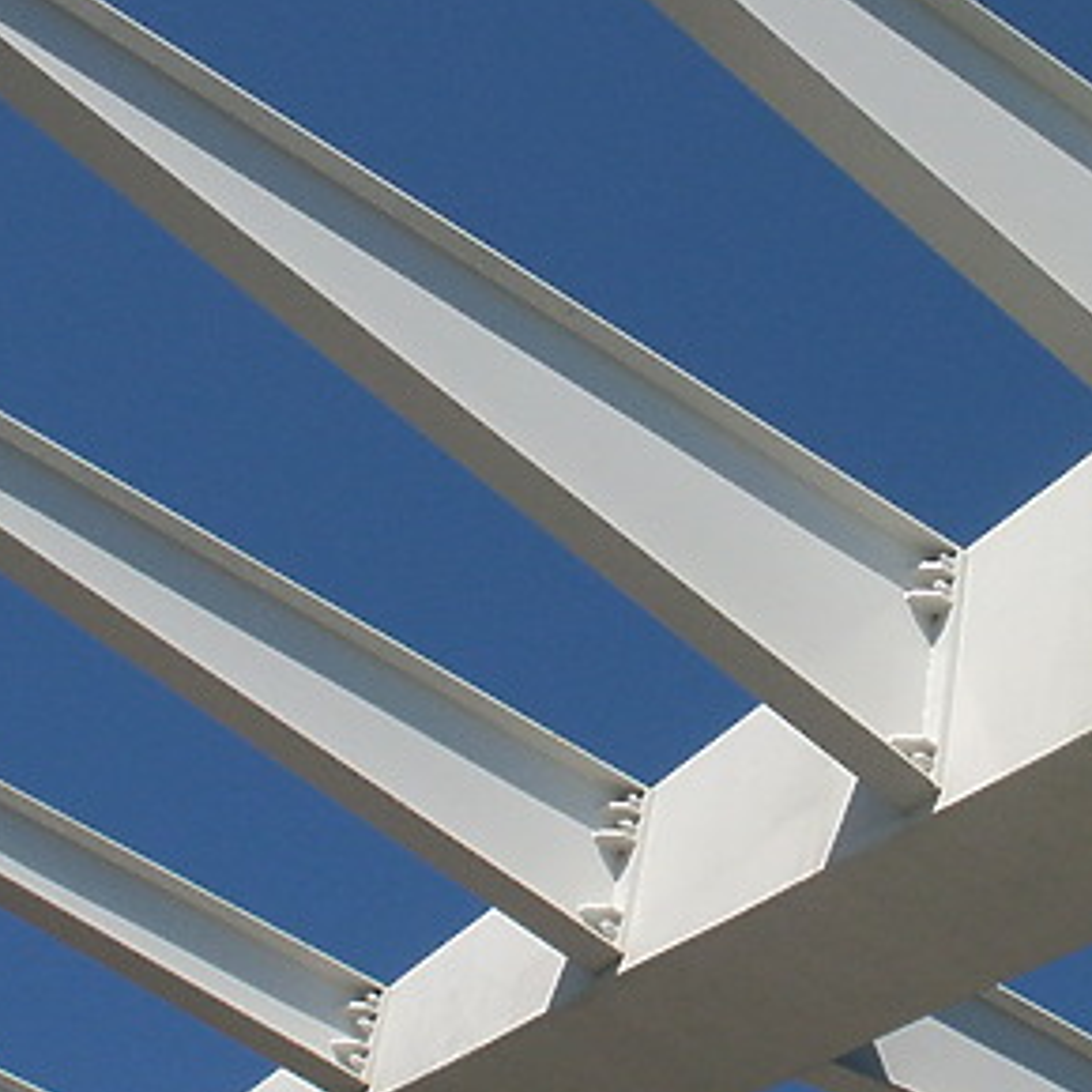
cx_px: 742
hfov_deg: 18.1
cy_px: 495
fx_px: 3426
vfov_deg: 18.1
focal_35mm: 96
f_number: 6.7
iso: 64
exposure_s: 1/500
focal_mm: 7.18
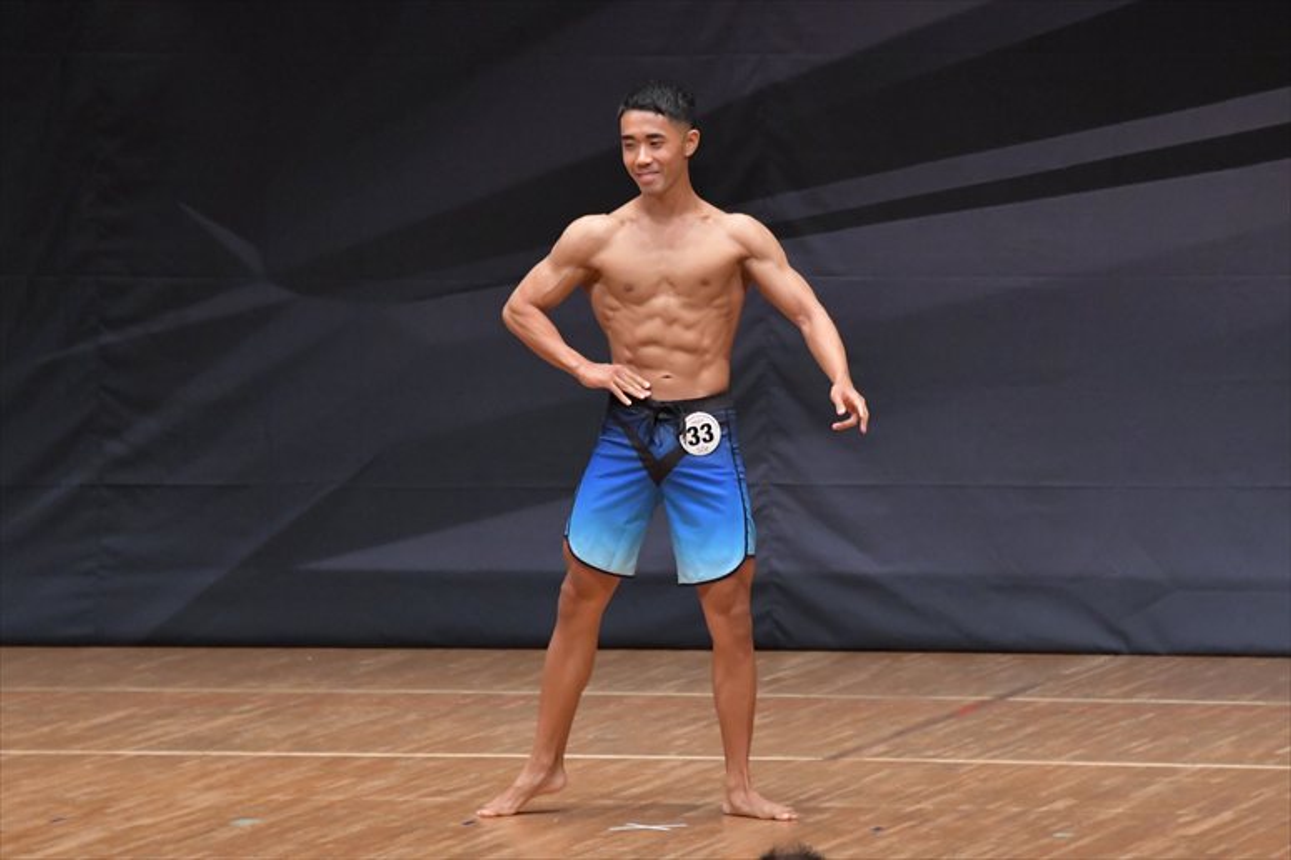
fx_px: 10216
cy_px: 430
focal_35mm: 285
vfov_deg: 4.8
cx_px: 646
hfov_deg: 7.2
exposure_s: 1/400
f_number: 5.6
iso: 6400
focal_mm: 190
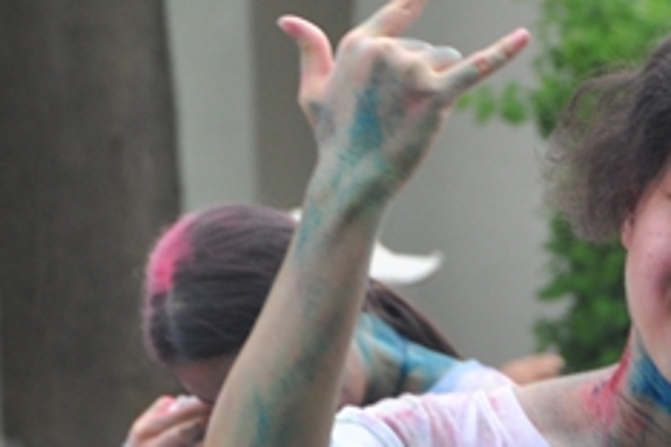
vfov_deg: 2.6
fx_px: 10040
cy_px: 311
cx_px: 780
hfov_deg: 3.8
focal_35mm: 539
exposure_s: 1/320
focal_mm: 105
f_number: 7.1
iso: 250
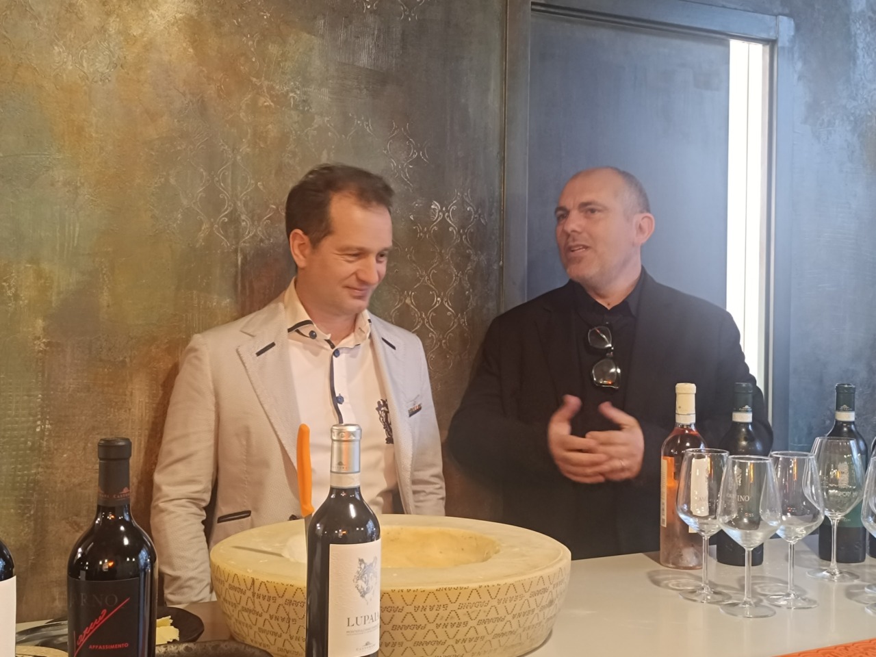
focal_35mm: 24
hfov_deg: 71.6
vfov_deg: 56.8
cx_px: 438
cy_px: 328
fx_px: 607
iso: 1295
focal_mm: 6.14
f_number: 1.65
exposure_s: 1/33.3
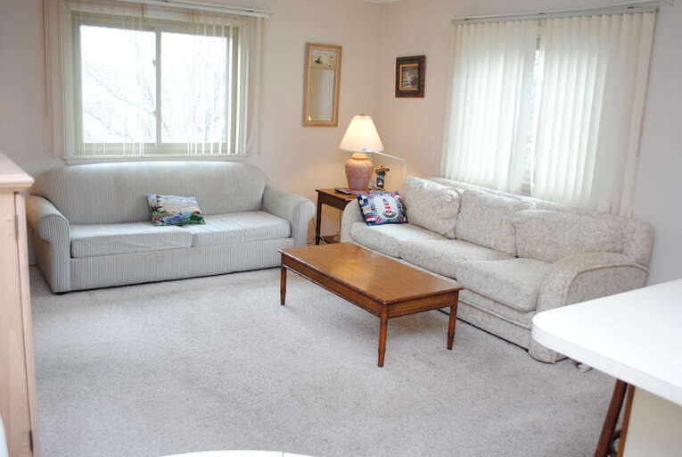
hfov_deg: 57.2
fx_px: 626
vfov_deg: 40.1
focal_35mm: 33
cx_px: 341
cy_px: 228
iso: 200
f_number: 3.8
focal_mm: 22
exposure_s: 1/40
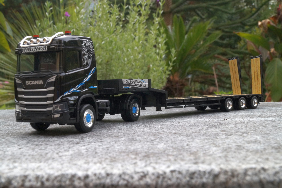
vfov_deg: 31.9
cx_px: 141
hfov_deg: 46.4
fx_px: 329
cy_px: 94
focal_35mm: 42
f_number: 22
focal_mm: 28
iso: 1000
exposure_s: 1/60
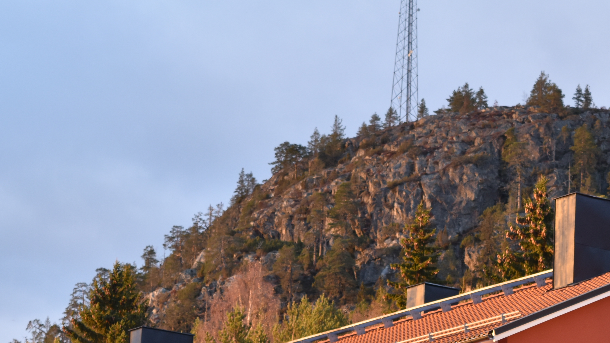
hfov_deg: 13.3
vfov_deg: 7.5
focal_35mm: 161
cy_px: 374
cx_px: 462
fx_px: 2604
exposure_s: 1/40
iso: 250
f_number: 5.6
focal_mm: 55
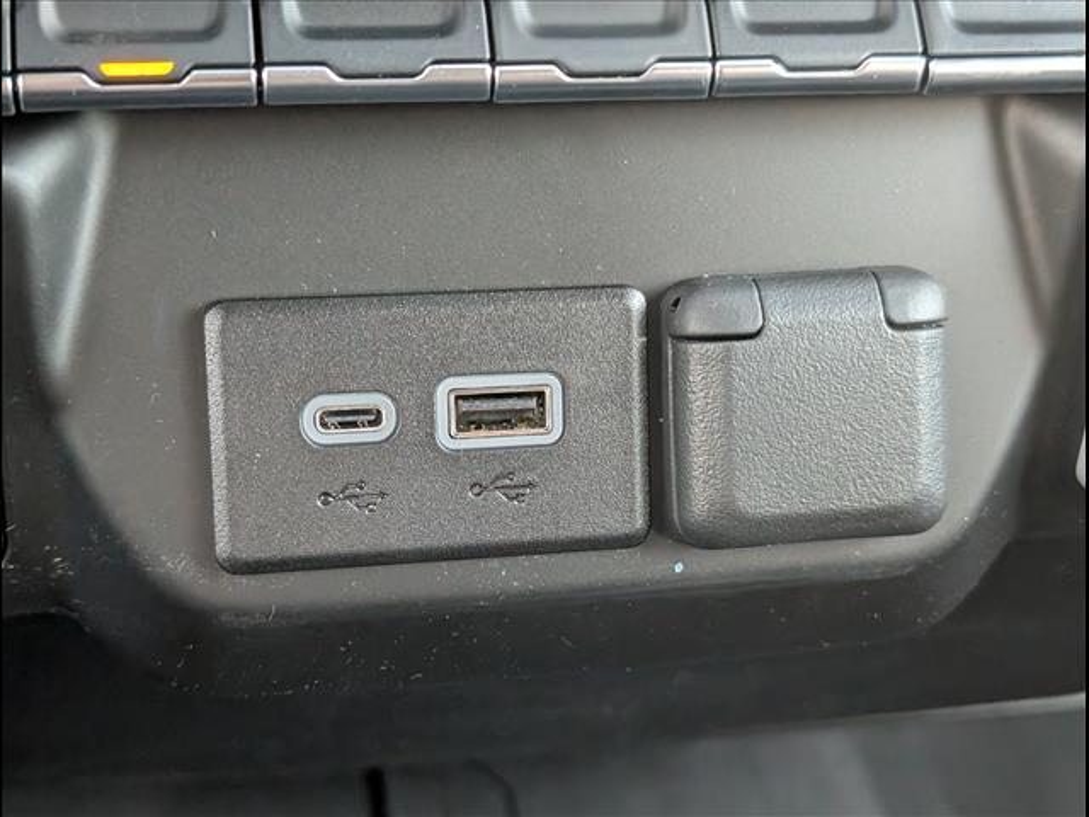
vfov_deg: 29.7
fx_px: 1542
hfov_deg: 38.9
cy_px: 408
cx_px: 544
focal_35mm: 49
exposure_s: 1/132
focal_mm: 6.9
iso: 1183
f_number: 1.68
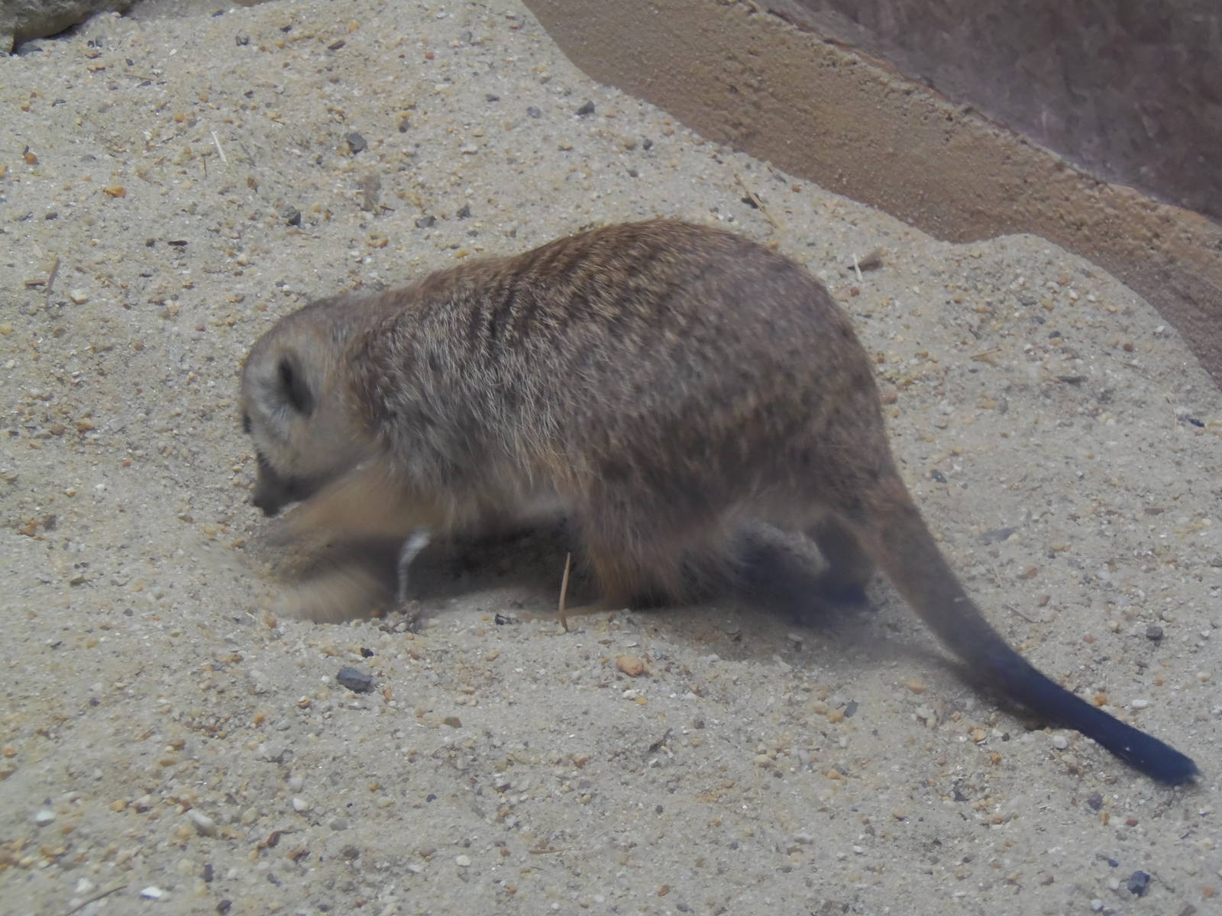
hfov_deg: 19.8
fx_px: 3495
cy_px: 458
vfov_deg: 14.9
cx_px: 611
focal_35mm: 99
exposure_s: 1/30
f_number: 4.4
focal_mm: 18.4
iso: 200
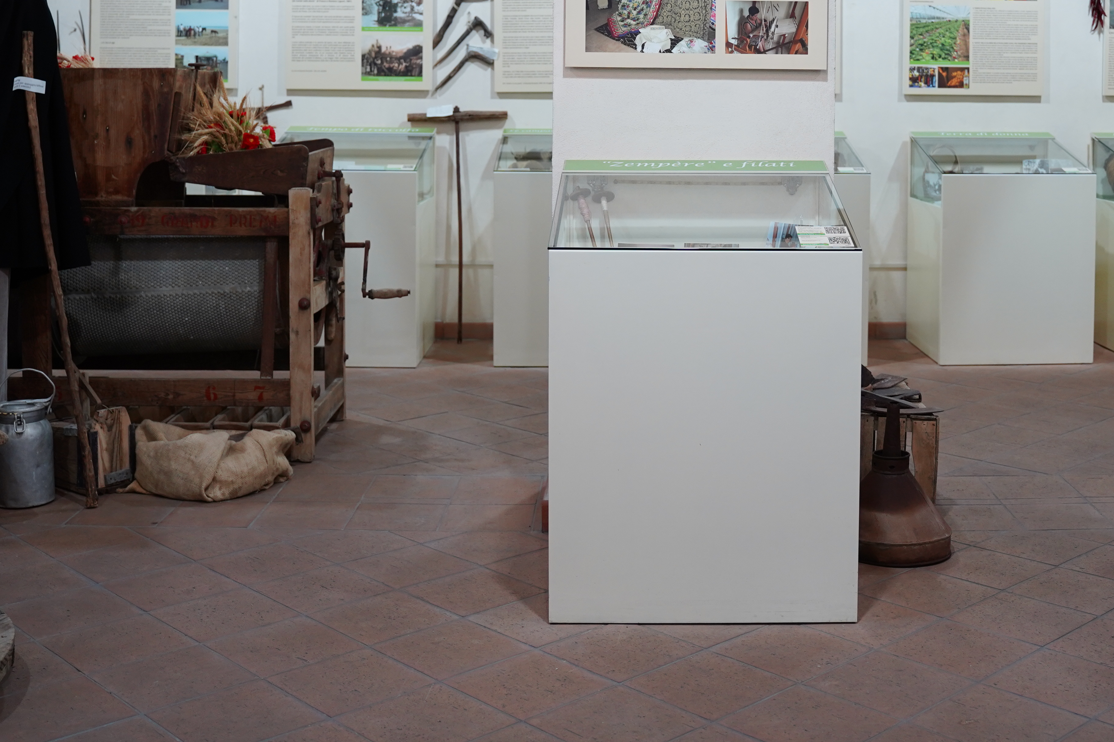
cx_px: 672
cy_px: 146
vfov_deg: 28.6
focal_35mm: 46
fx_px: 1423
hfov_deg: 42.5
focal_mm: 28
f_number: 2.8
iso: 800
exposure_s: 1/200
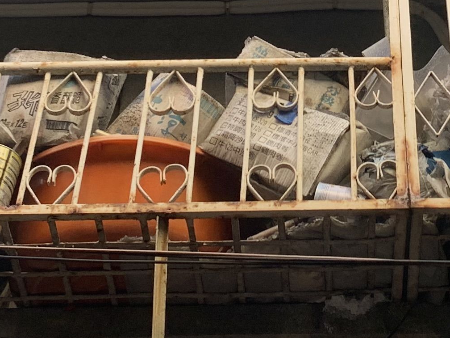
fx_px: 1352
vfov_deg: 13.6
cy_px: -127
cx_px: 362
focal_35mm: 104
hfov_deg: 18.7
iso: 25
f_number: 1.8
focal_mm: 4.25
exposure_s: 1/182
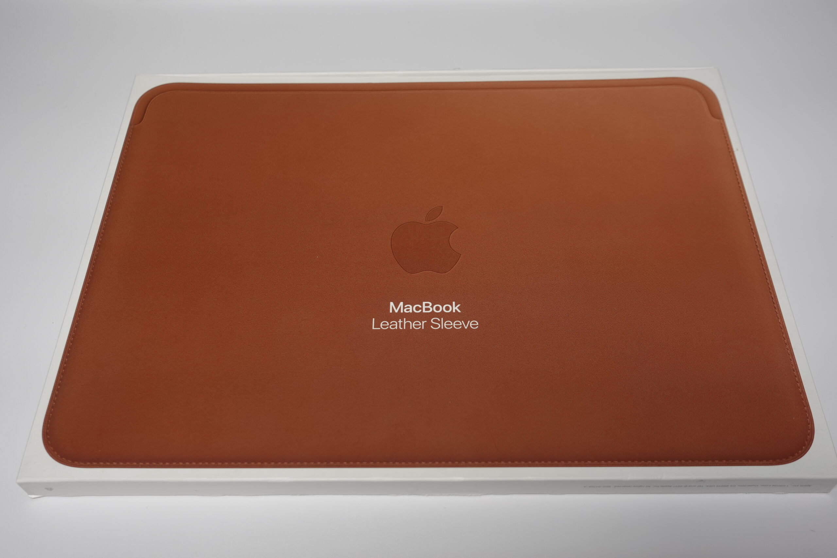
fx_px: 790
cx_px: 418
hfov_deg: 55.8
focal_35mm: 34
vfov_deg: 38.9
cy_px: 279
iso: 125
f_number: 2.8
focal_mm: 12.64
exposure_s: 1/80
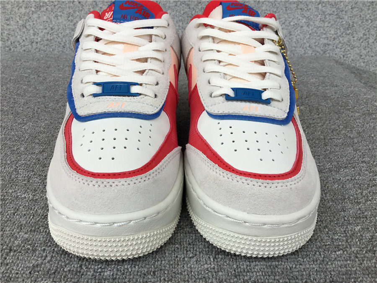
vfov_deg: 45.4
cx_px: 188
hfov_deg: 58.4
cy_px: 142
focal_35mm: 31
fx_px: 338
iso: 25
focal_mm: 3.3
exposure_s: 1/350
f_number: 2.4
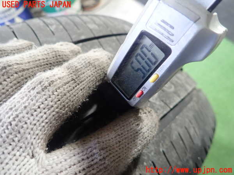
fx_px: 169
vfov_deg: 54.9
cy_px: 88
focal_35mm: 25
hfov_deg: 69.4
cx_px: 117
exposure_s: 1/30
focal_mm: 4.5
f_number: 2
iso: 400
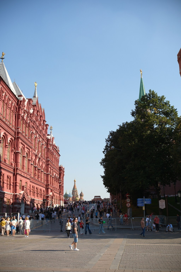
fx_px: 309
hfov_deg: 32.6
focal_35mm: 41
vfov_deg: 47.4
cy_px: 136
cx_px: 90
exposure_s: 1/450
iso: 160
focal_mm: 27
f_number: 5.6
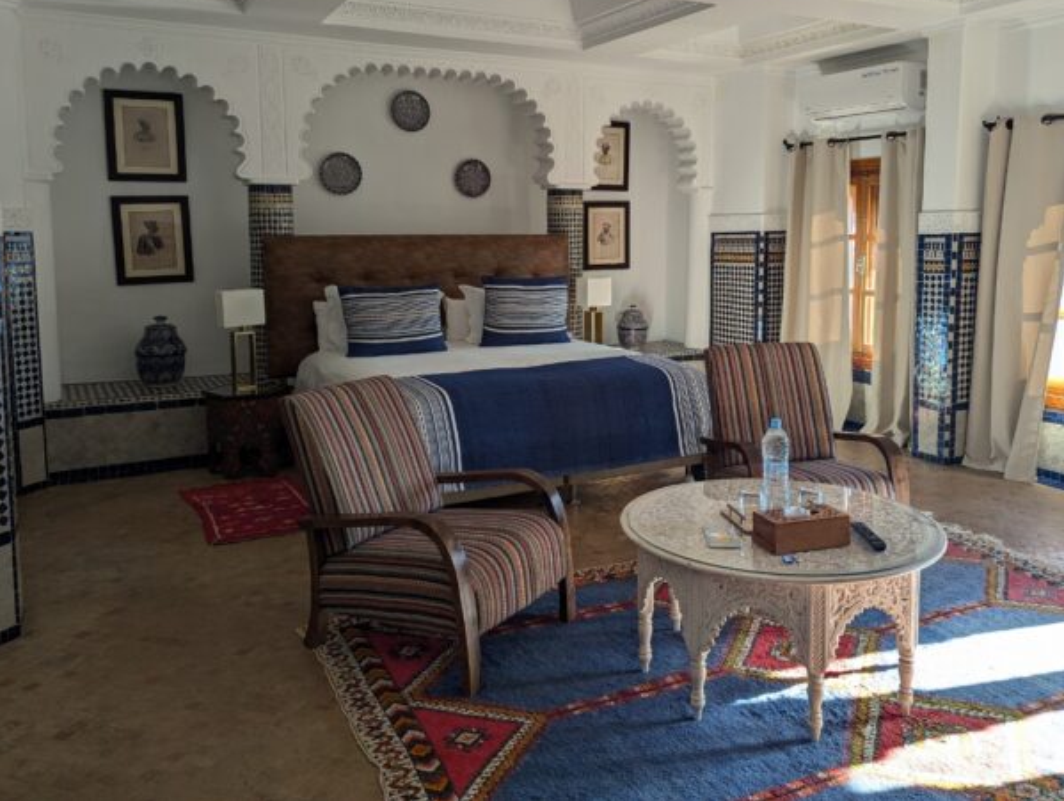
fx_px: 923
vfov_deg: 46.5
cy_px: 304
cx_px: 566
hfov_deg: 59.8
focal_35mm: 30
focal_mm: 6.81
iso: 37
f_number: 1.85
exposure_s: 1/90
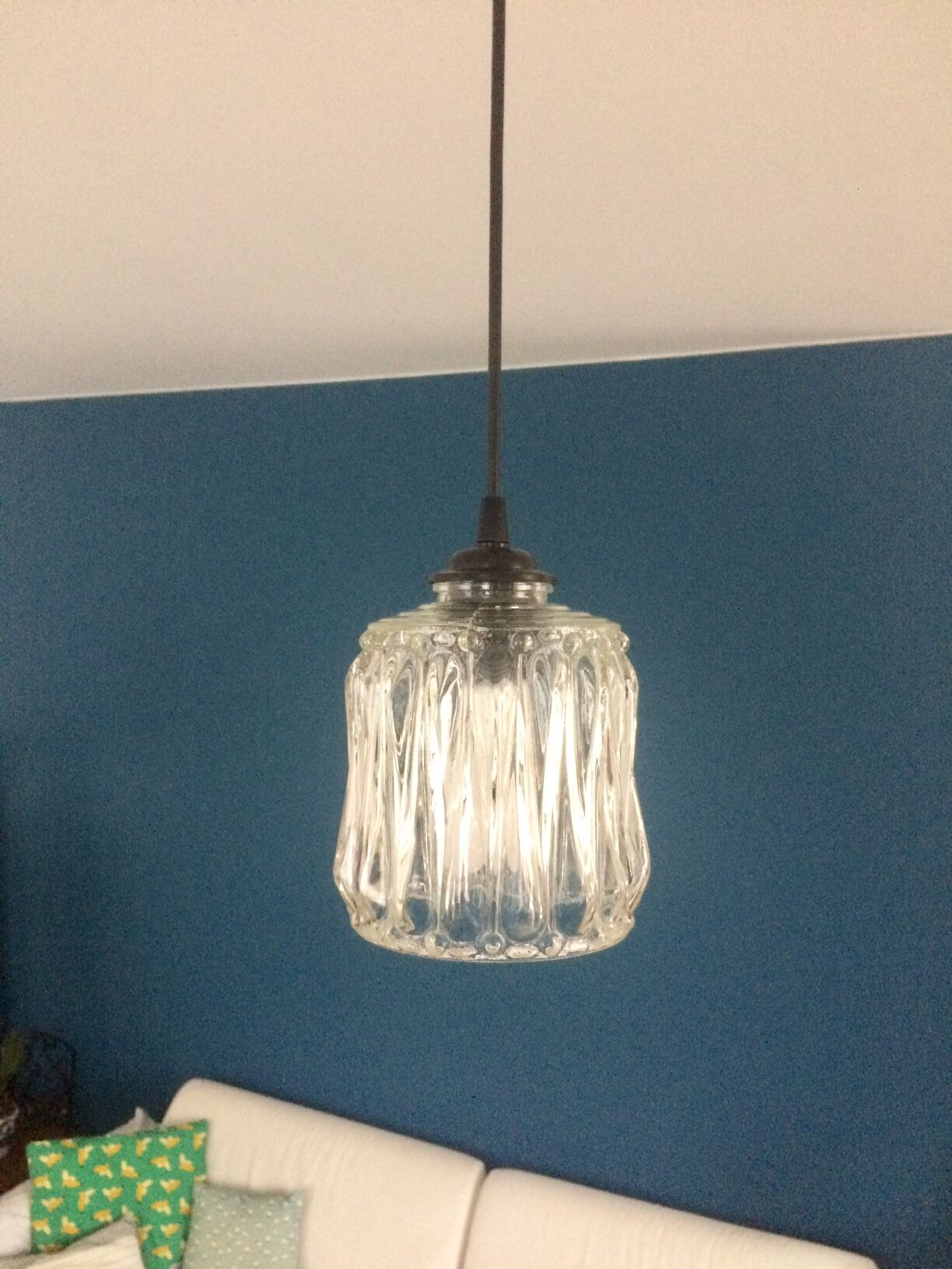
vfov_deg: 61.7
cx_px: 476
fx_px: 1063
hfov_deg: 48.2
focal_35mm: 29
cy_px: 634
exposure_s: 1/25
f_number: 2.2
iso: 320
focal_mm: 4.15
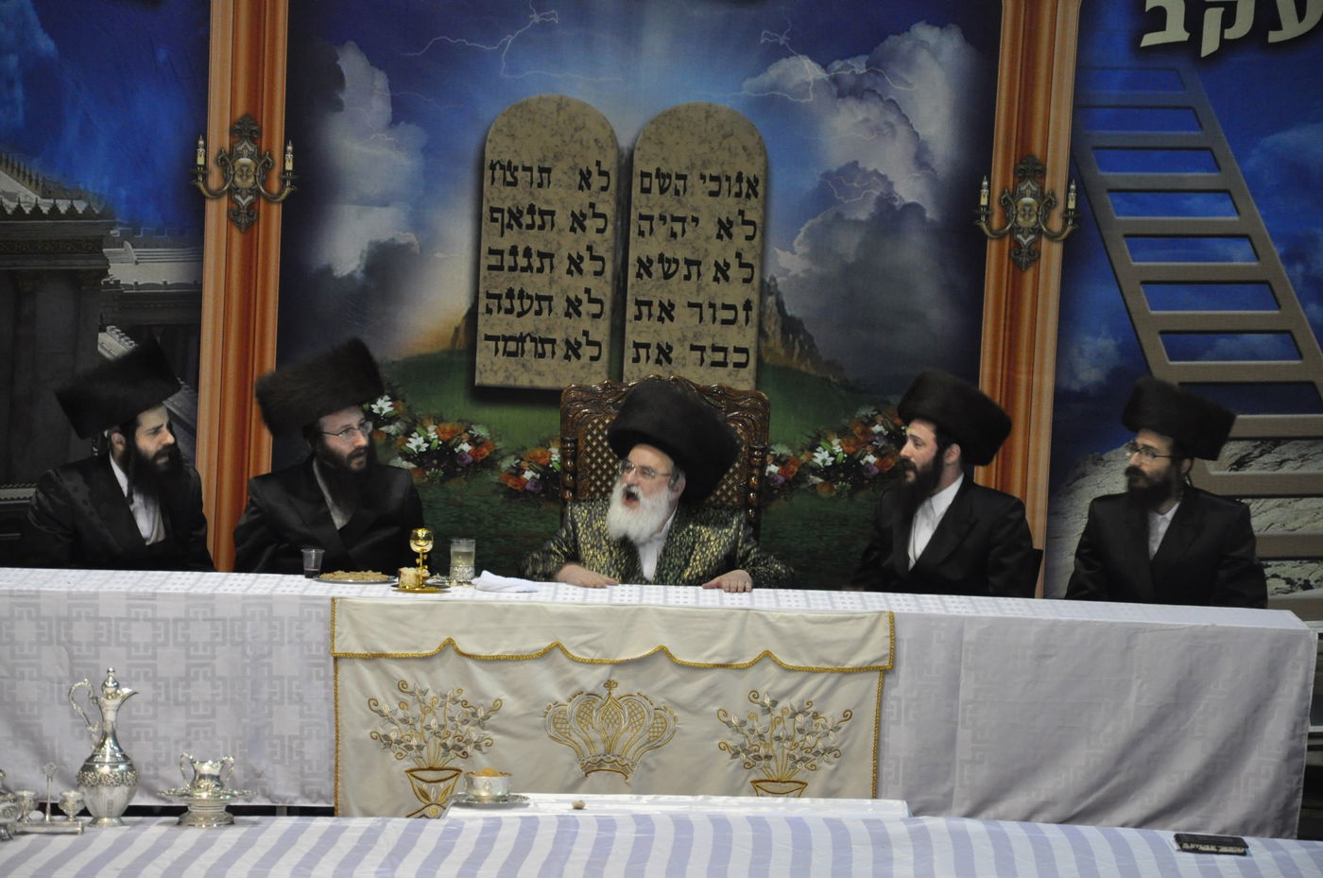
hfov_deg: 13.1
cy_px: 439
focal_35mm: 158
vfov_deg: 8.7
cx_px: 662
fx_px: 5779
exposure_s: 1/60
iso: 1250
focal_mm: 105
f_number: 5.6
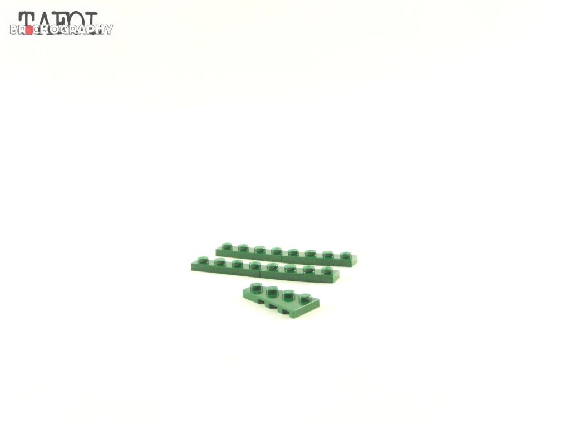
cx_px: 285
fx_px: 1103
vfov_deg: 21.9
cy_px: 214
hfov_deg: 29.0
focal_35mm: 67
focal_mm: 11.1
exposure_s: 1/60
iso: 400
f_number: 3.2
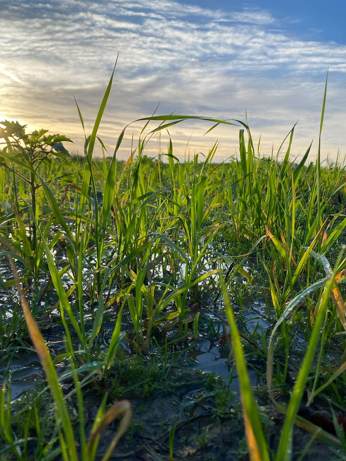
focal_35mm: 26
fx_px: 347
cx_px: 173
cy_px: 230
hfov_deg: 53.1
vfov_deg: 67.3
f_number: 1.8
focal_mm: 4.25
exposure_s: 1/762
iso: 32
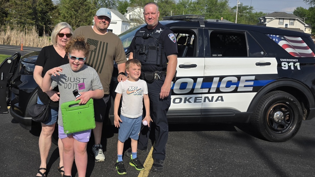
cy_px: 82
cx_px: 155
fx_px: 217
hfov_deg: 71.9
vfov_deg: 44.3
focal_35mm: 26
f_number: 1.7
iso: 64
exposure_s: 1/10000
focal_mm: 6.3
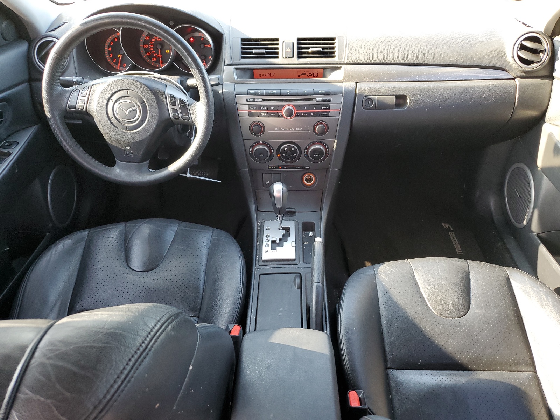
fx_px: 421
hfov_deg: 67.3
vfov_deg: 53.1
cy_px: 210
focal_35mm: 26
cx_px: 280
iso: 82
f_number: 1.5
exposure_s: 1/60.2
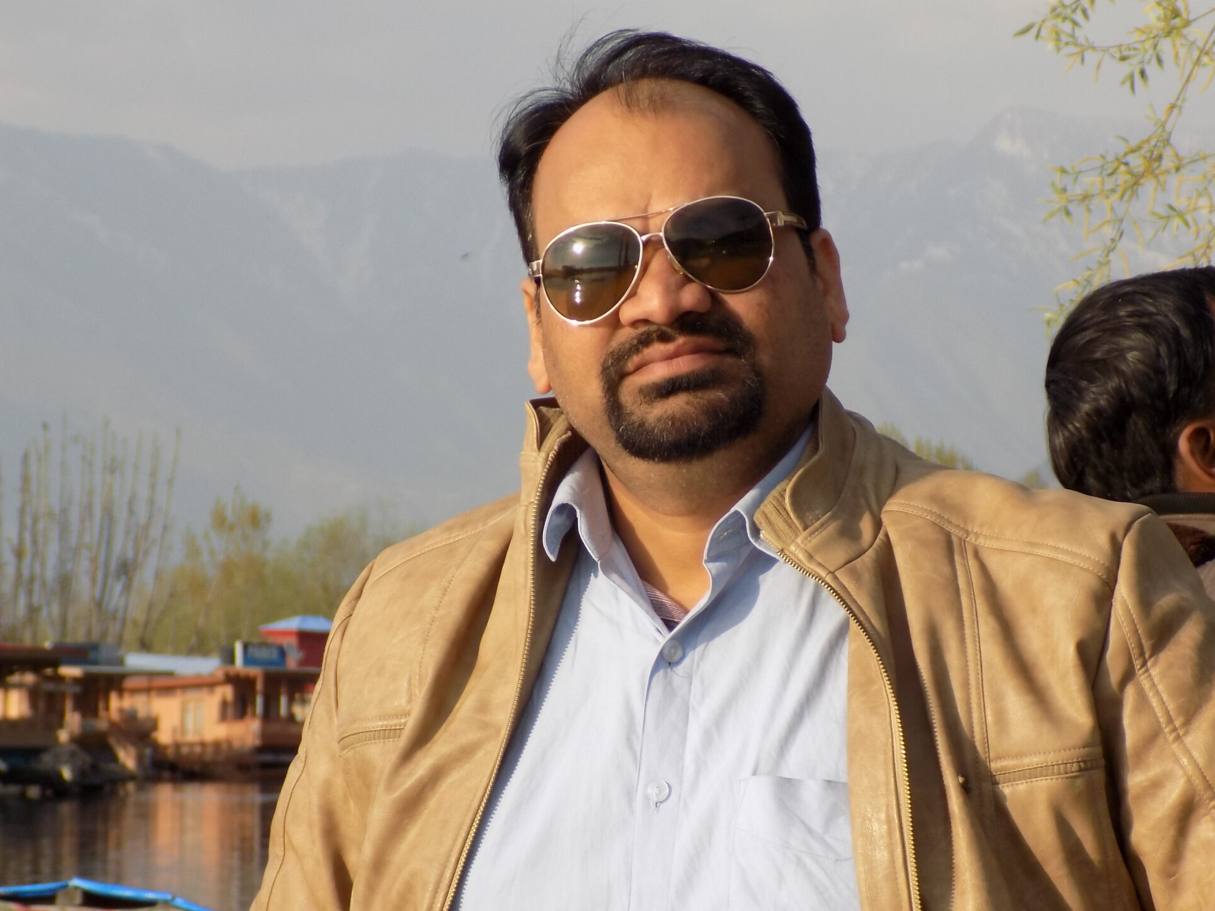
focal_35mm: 176
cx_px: 672
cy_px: 554
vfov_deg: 8.4
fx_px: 6177
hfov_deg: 11.2
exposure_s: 1/320
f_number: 5
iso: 80
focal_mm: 23.4
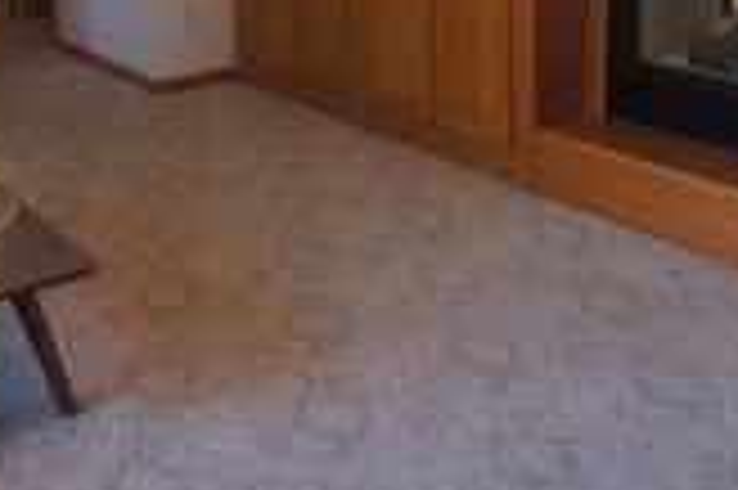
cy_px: -99
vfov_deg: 17.7
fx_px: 1495
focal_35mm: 73
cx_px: 410
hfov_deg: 27.7
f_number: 3.2
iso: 200
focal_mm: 16
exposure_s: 1/40
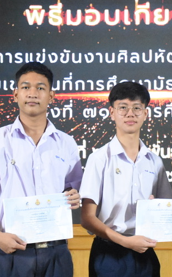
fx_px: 804
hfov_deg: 12.2
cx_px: 141
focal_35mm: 107
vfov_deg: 19.5
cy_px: 140
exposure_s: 1/200
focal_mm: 32
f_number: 4
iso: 9000
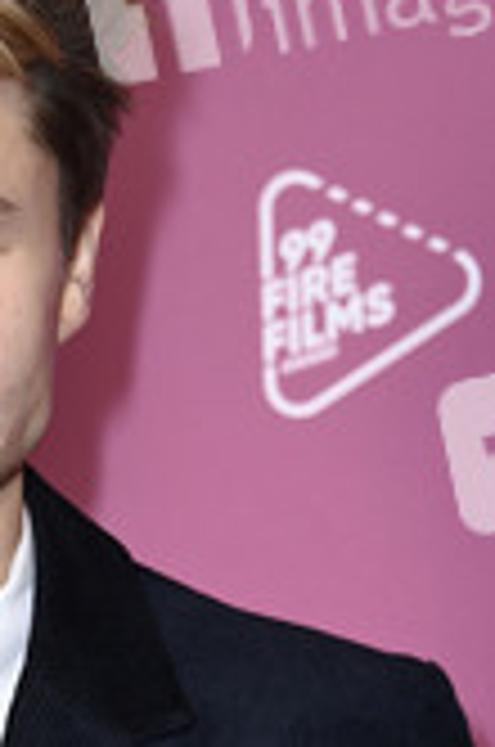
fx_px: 4888
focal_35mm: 236
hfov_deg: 5.8
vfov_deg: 8.7
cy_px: 652
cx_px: -99
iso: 640
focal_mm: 98
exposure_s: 1/250
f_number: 5.6
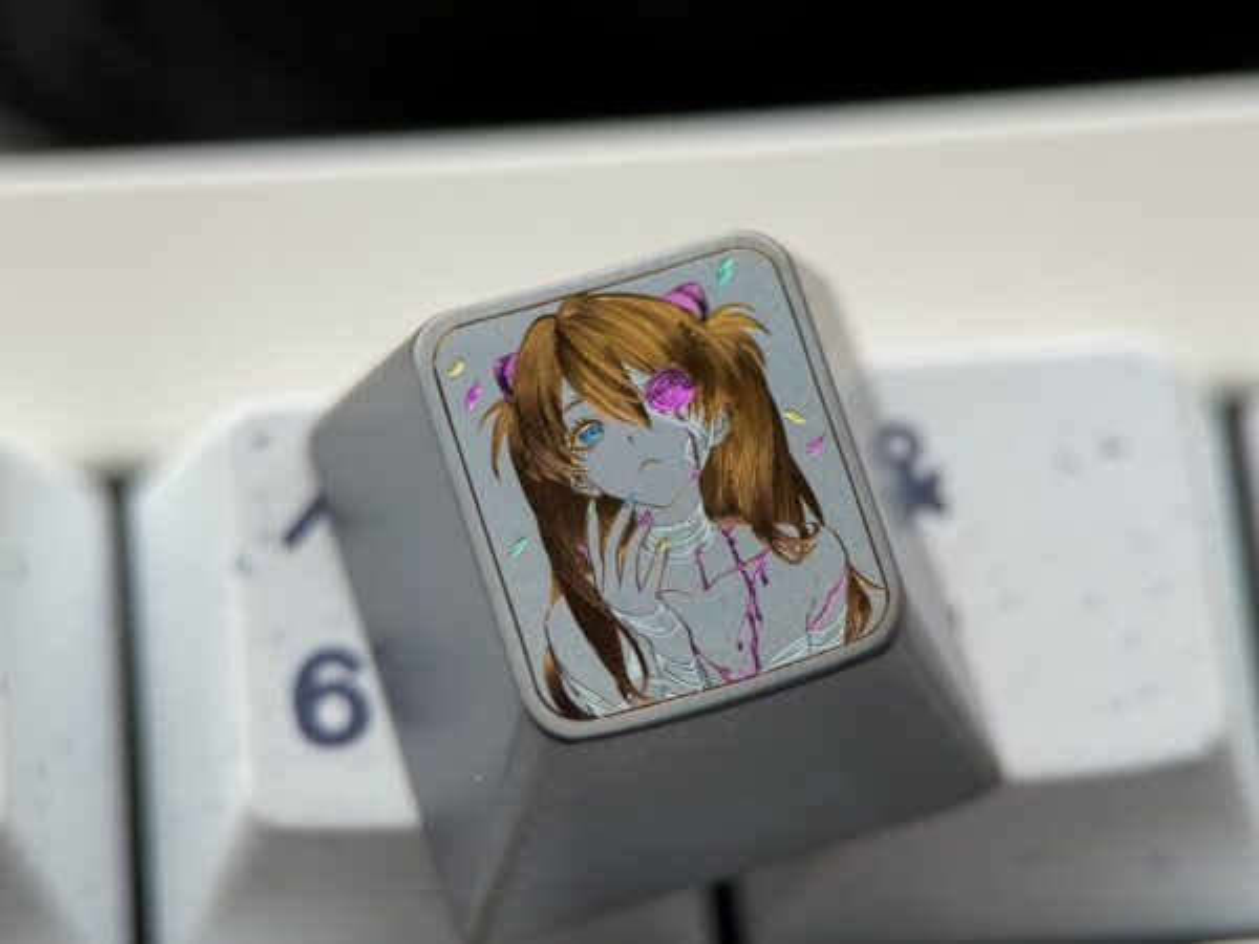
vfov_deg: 30.3
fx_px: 1746
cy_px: 472
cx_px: 630
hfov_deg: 39.7
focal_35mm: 48
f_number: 1.78
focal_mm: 6.76
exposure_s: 1/639
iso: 64
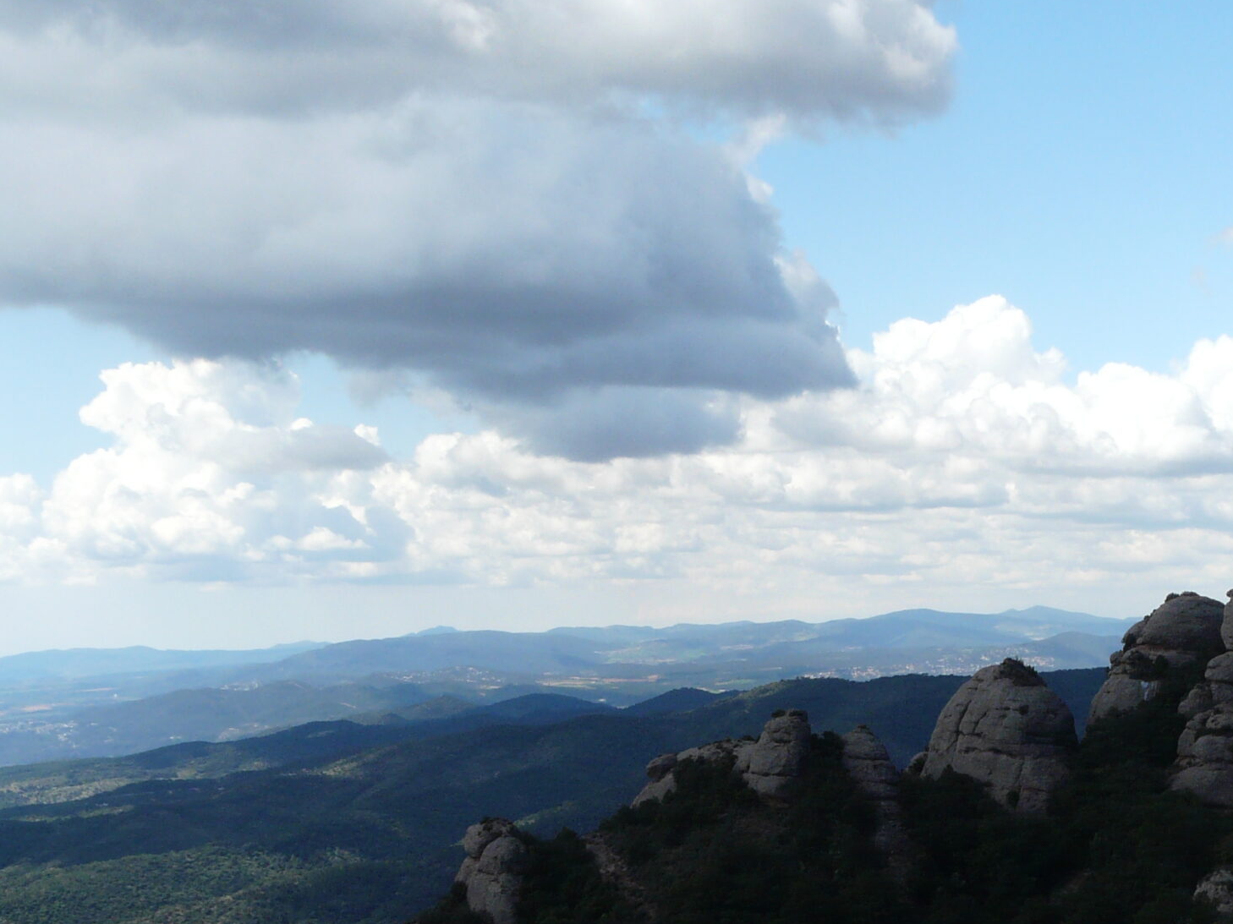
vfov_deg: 20.2
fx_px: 2564
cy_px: 752
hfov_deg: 26.5
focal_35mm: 72
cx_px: 987
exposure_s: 1/400
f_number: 5.6
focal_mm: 6.7
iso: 100
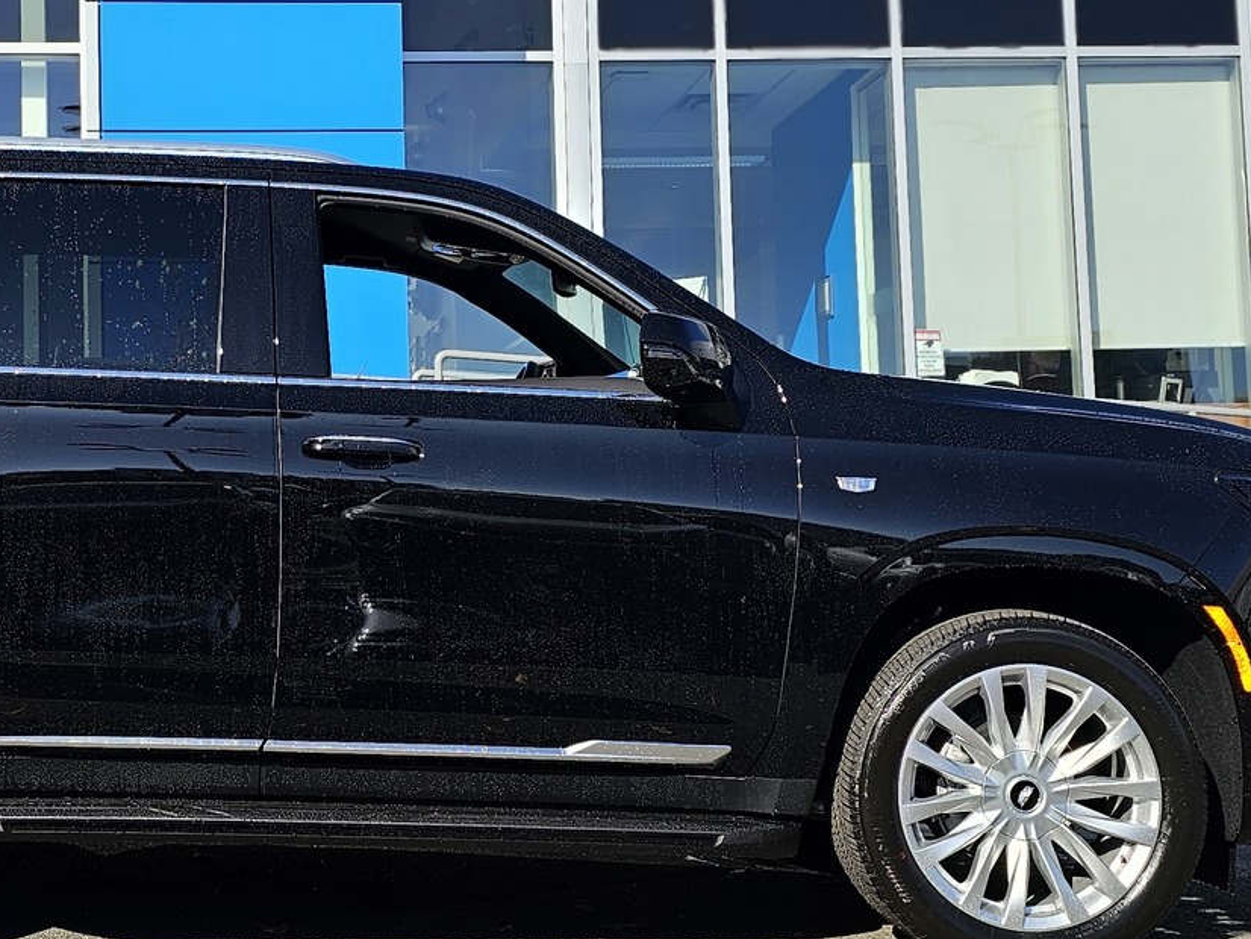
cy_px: 373
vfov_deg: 25.6
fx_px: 2061
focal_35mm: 57
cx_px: 321
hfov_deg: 33.1
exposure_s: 1/562
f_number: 1.7
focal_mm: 6.3
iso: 10
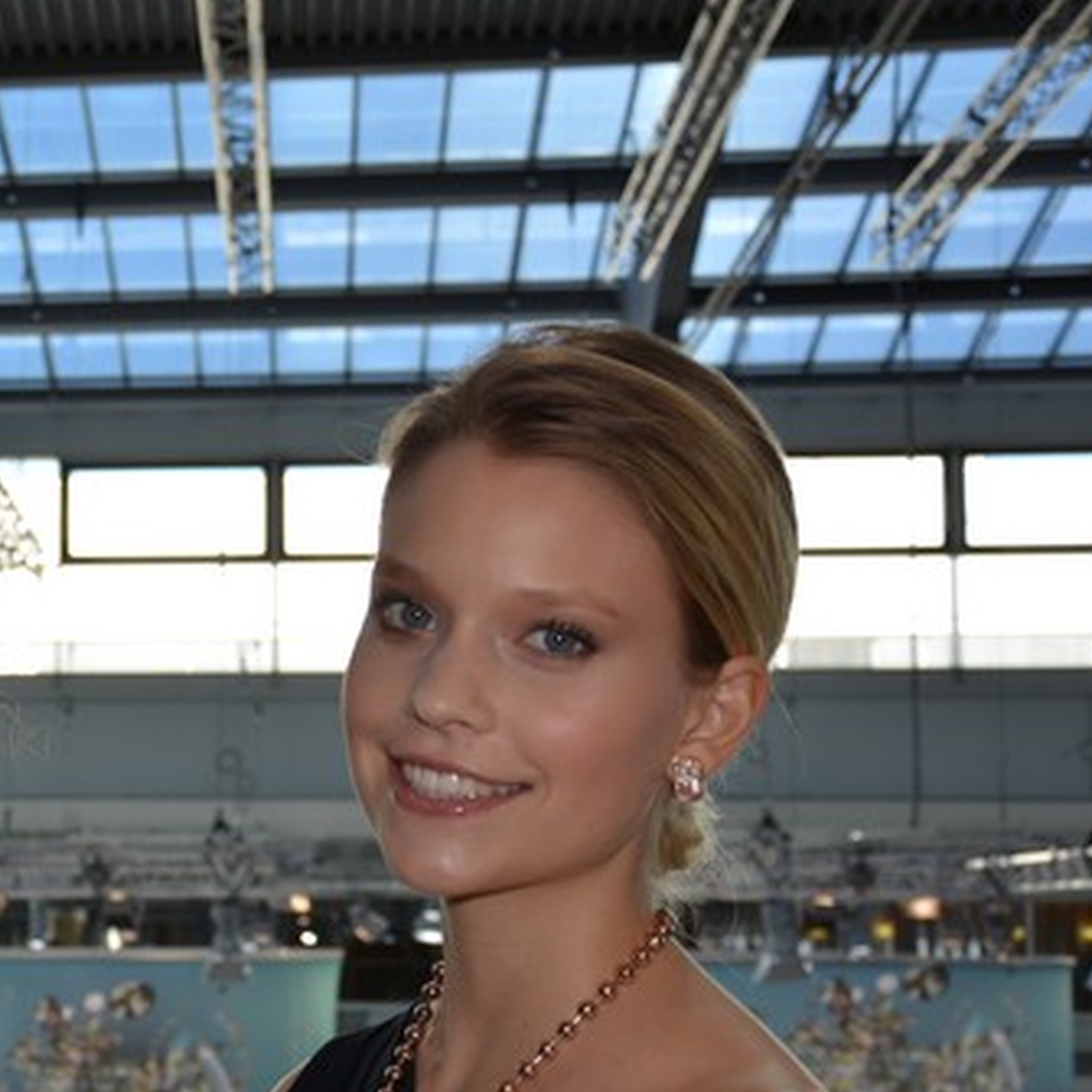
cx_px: -111
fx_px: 2713
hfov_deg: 21.6
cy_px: 716
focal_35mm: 76
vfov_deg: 22.7
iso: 160
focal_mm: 25
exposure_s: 1/200
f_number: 4
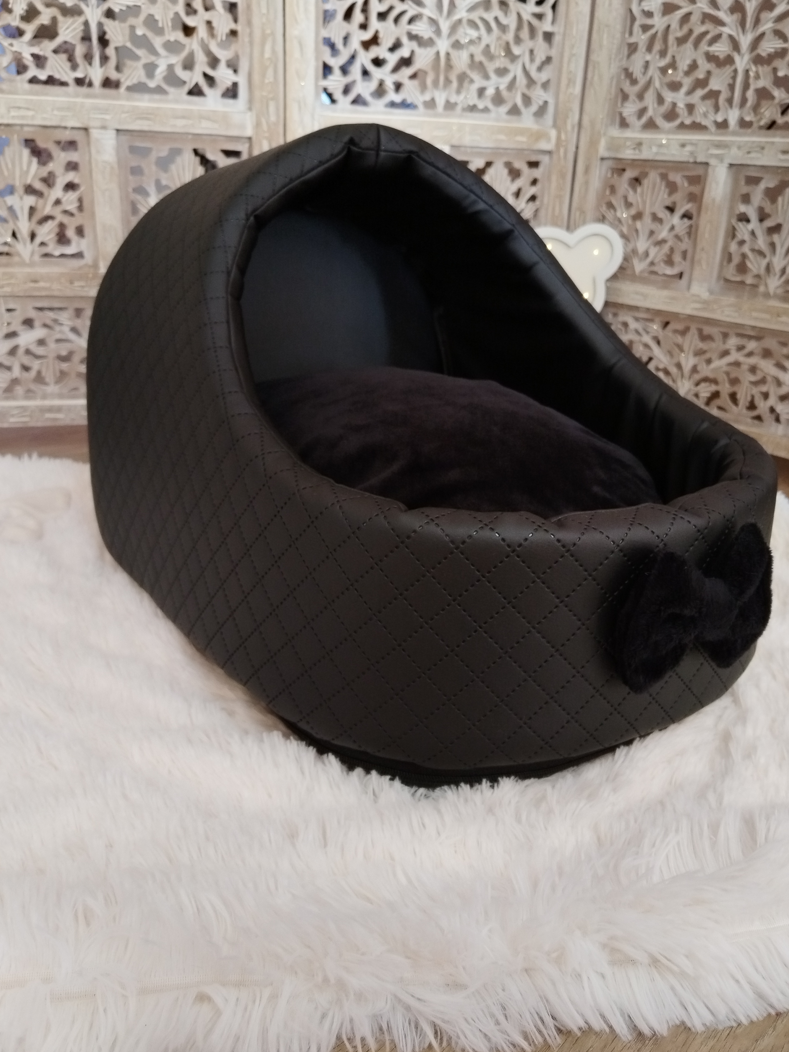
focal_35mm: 27
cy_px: 520
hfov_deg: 51.4
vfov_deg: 65.3
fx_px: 821
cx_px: 402
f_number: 1.9
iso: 500
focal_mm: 4.95
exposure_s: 1/50
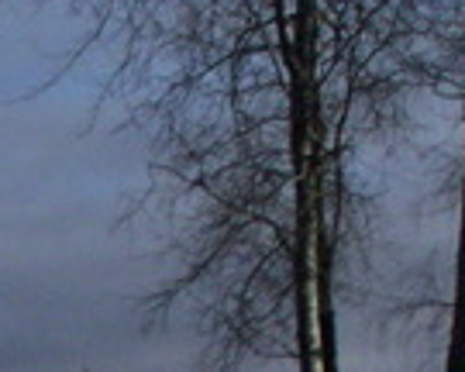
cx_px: -520
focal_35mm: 192
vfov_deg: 7.7
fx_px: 2642
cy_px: 749
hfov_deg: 9.3
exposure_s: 1/600
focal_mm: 6
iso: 160
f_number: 6.6
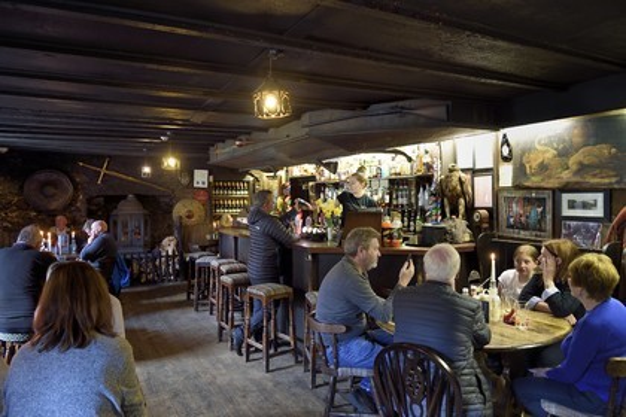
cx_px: 313
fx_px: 417
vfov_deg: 53.1
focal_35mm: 24
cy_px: 208
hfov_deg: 73.7
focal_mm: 24
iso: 800
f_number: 5.6
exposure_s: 1/8
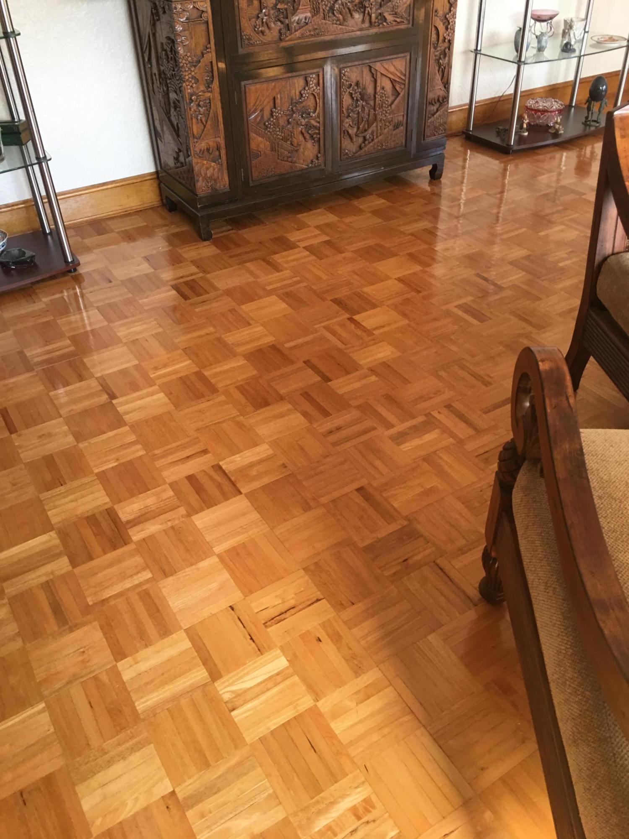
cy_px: 420
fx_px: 703
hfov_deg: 48.2
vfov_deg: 61.7
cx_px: 314
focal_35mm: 29
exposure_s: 1/30
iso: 40
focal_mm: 4.15
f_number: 2.2
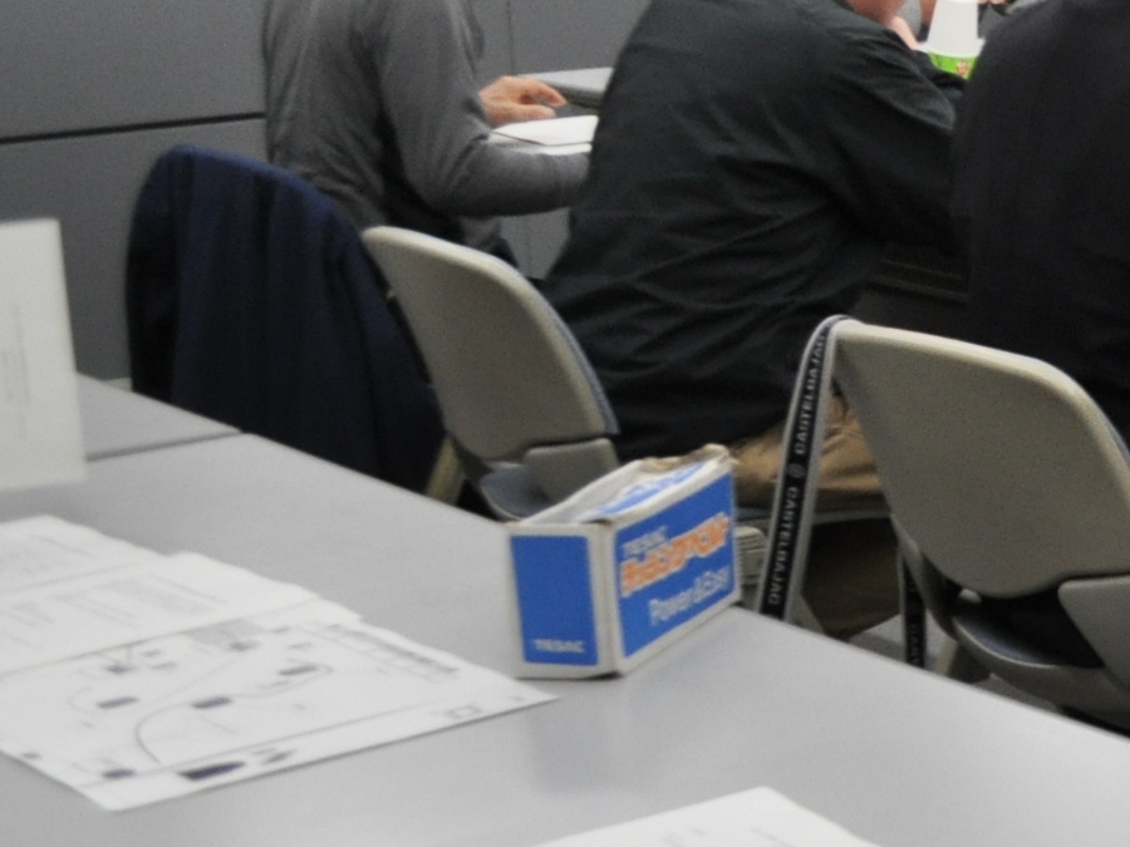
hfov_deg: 16.4
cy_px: 381
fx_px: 3362
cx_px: 1965
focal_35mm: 103
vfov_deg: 14.4
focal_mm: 20
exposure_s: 1/200
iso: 800
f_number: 5.6
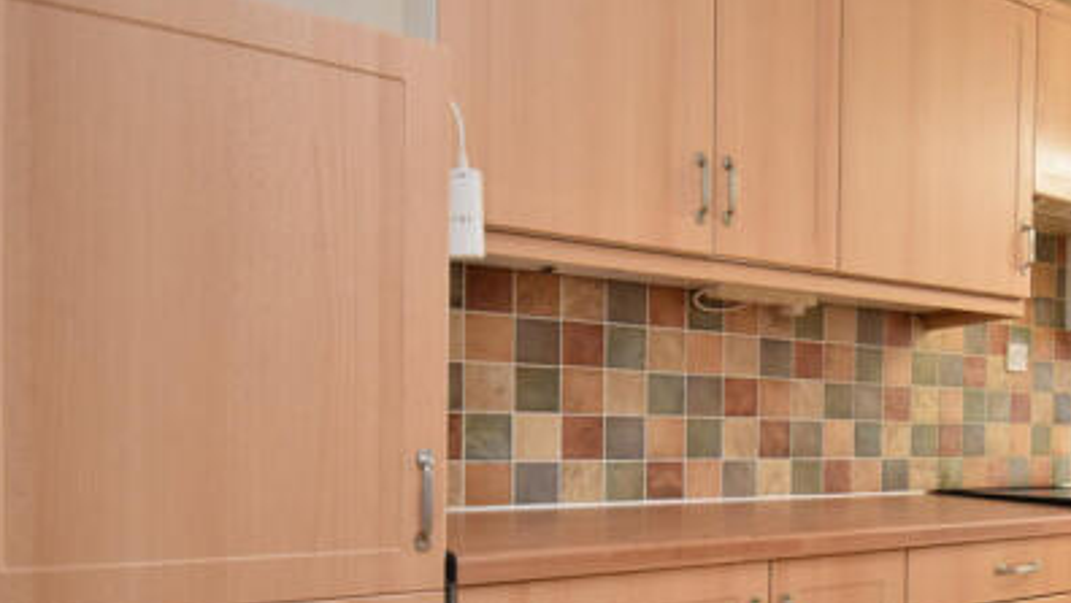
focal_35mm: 26
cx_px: 745
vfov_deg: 43.7
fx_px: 739
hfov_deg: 69.1
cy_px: 412
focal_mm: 10
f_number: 4
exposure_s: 1/125
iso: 800
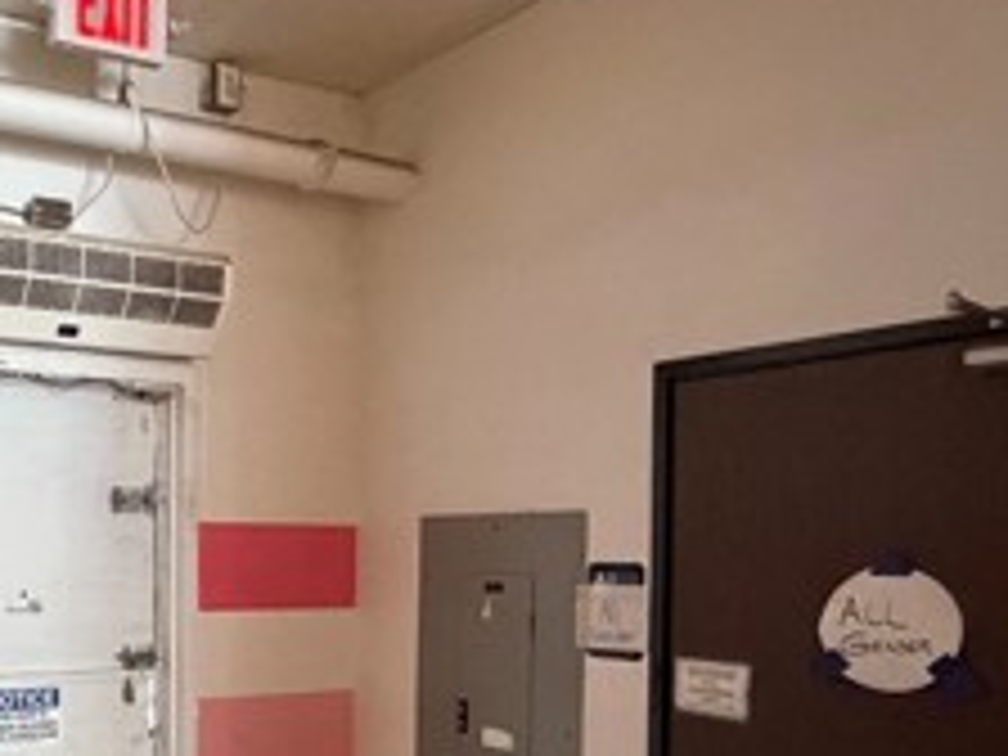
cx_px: 36
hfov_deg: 41.6
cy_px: 580
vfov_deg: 35.1
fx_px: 1165
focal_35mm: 40
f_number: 2.2
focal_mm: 2.22
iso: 800
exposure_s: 1/60
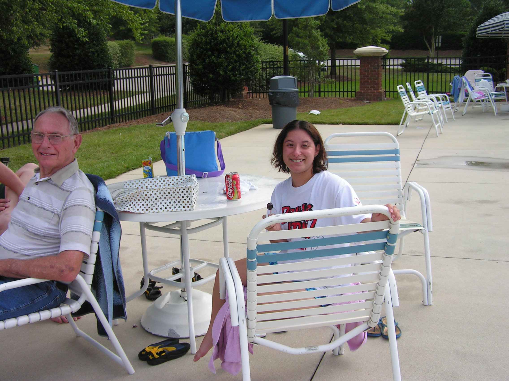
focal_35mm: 38
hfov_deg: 49.0
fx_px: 559
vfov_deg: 37.7
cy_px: 190
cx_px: 254
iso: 50
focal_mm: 6.3
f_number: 3.2
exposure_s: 1/640
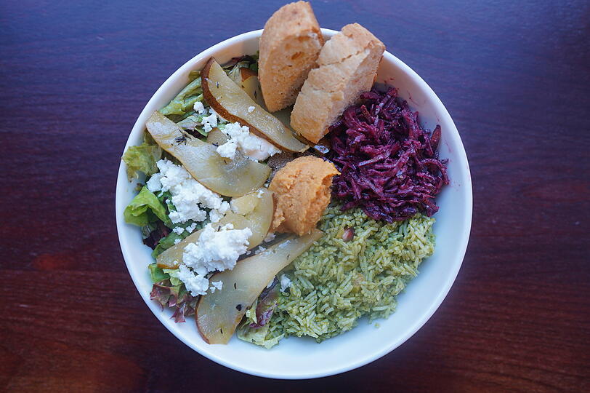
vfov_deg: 37.8
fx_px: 573
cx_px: 295
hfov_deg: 54.5
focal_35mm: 35
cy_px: 196
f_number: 4
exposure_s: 1/60
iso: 640
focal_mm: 35
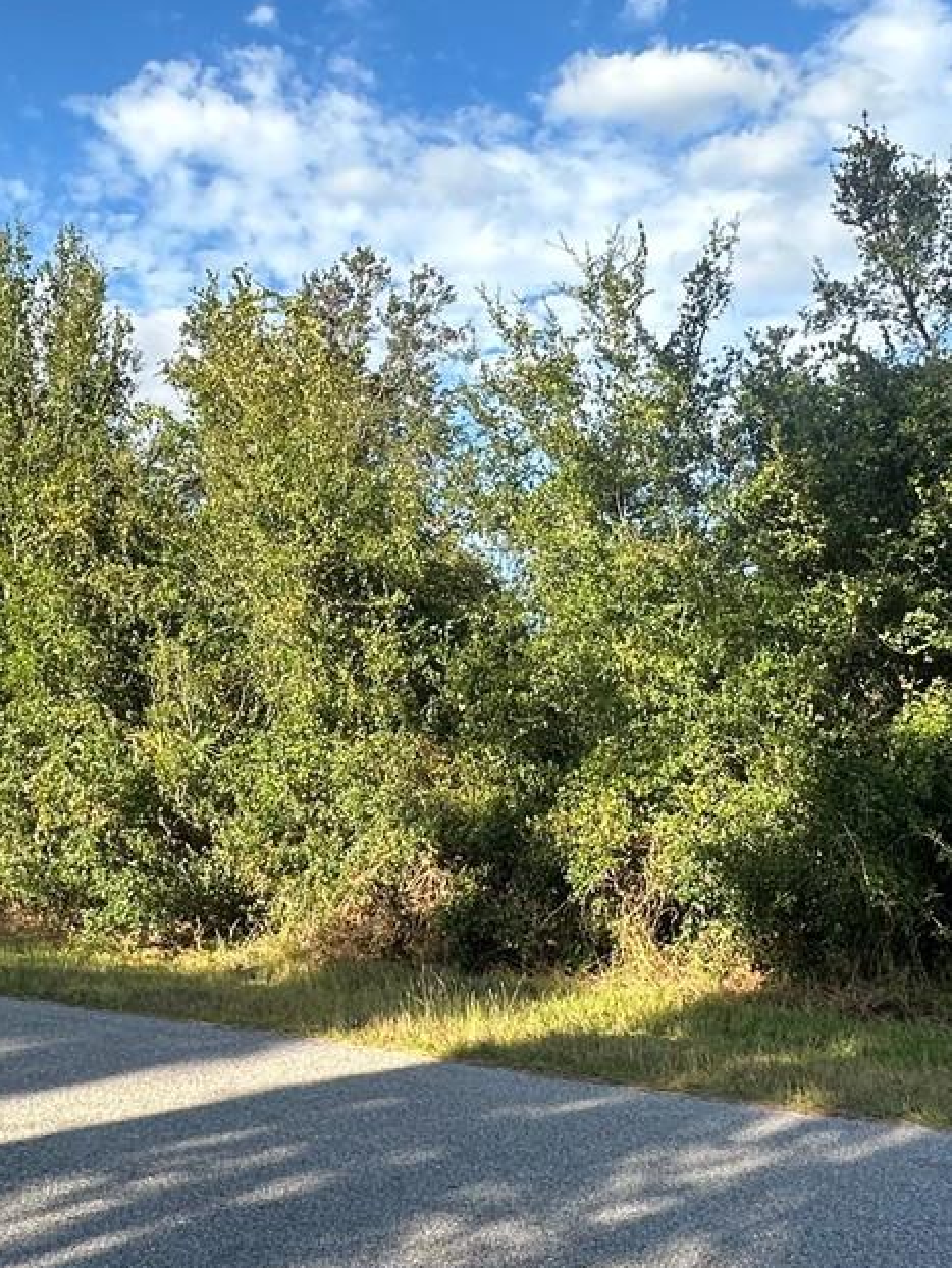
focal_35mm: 36
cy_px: 663
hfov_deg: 39.2
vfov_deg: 51.3
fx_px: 1319
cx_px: 318
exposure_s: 1/643
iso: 40
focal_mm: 2.22
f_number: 2.2
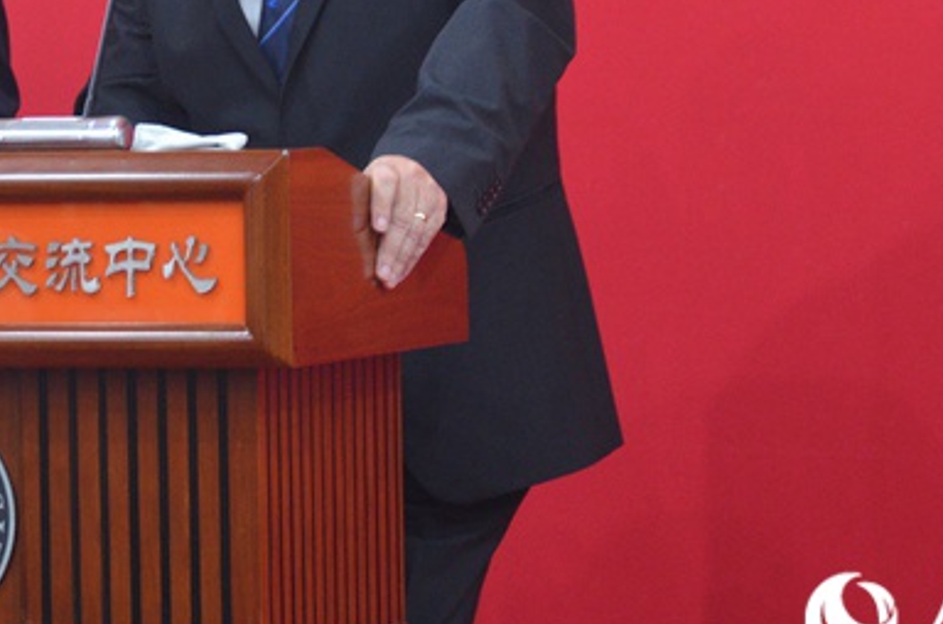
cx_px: 174
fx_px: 7762
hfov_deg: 6.9
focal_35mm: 297
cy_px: 49
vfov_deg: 4.6
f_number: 5.3
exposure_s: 1/10
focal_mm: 95
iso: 1600
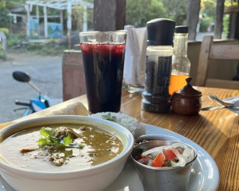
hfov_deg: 49.6
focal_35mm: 36
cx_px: 83
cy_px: 111
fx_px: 255
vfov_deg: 41.0
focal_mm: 5.1
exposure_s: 1/267
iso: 40
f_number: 1.6
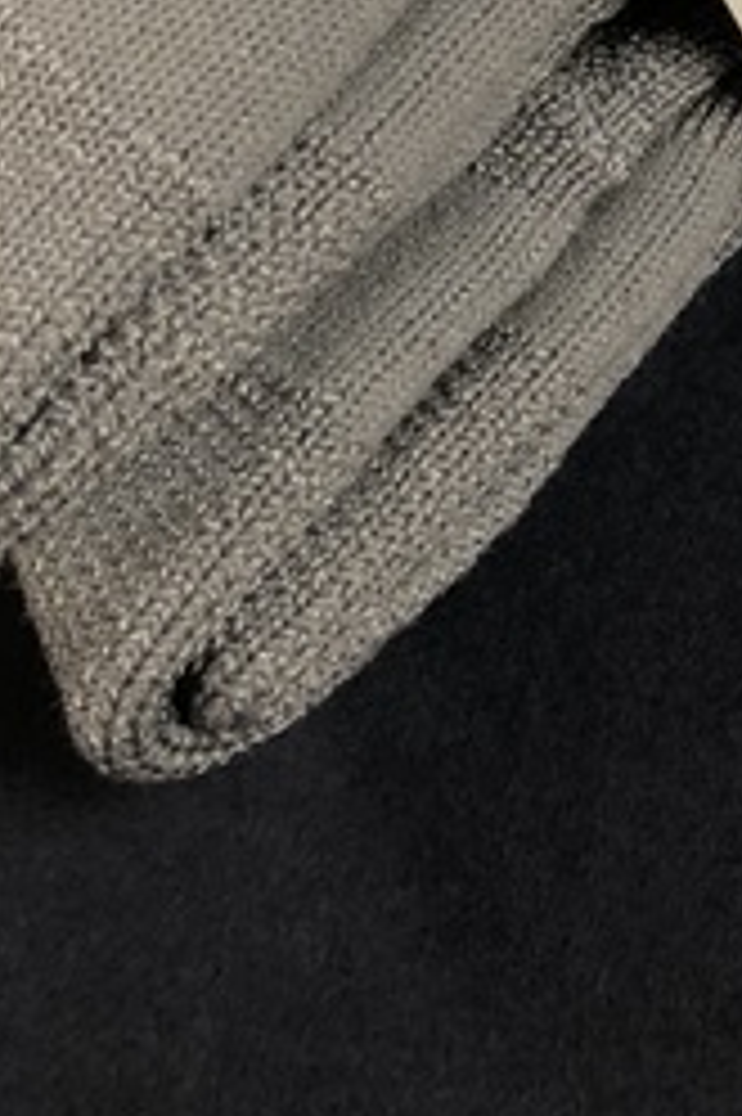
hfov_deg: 13.9
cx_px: 1003
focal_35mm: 94
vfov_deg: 20.1
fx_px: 2910
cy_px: -297
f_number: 1.8
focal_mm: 3.99
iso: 40
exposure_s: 1/20
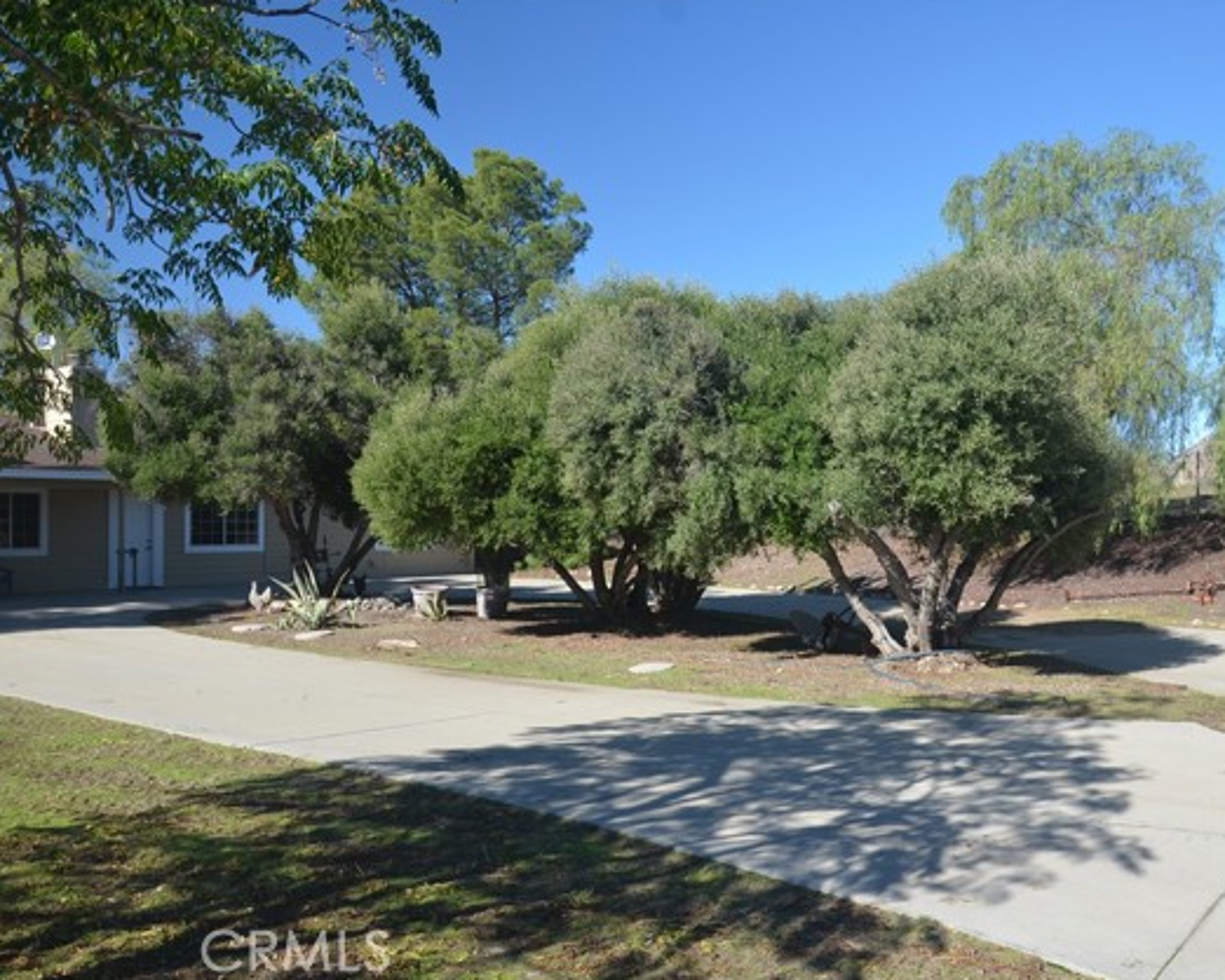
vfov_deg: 47.1
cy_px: 488
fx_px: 1124
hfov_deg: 56.8
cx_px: 730
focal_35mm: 31
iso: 200
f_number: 8
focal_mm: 18
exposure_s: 1/250
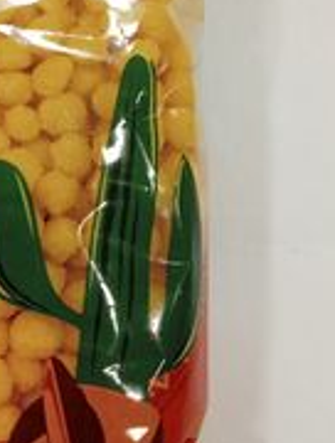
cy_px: 36
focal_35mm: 66
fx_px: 848
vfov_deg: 28.1
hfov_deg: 21.9
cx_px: 47
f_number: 1.8
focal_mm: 4.04
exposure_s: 1/33.3
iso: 331
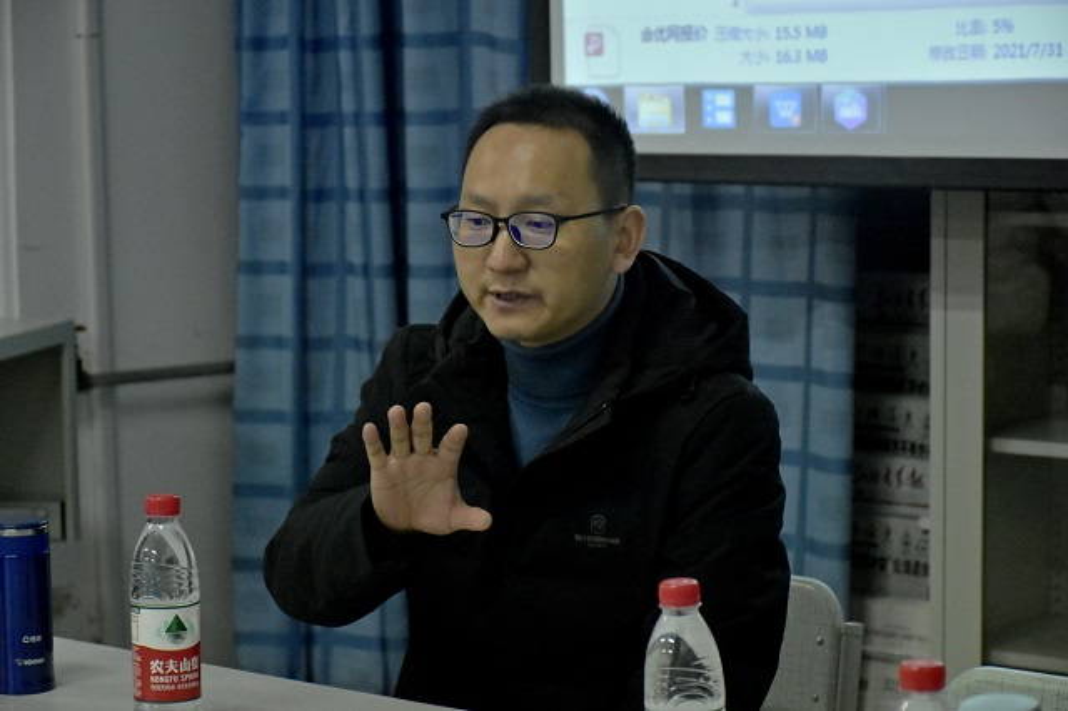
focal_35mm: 105
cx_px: 534
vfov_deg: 13.0
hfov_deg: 19.5
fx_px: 3113
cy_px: 356
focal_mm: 70
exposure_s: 1/200
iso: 4000
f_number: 5.6
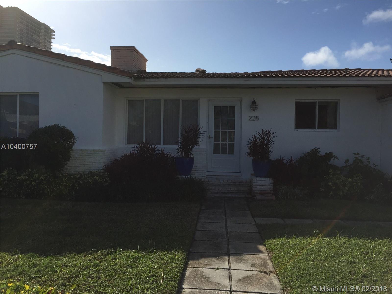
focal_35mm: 29
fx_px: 328
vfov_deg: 48.2
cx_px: 196
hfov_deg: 61.7
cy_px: 147
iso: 32
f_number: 2.2
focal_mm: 4.15
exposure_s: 1/3300
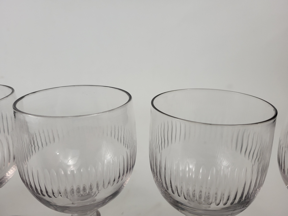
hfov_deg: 67.3
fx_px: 216
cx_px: 144
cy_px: 108
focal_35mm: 26
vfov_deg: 53.1
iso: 250
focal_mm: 5.4
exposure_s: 1/100
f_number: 1.8
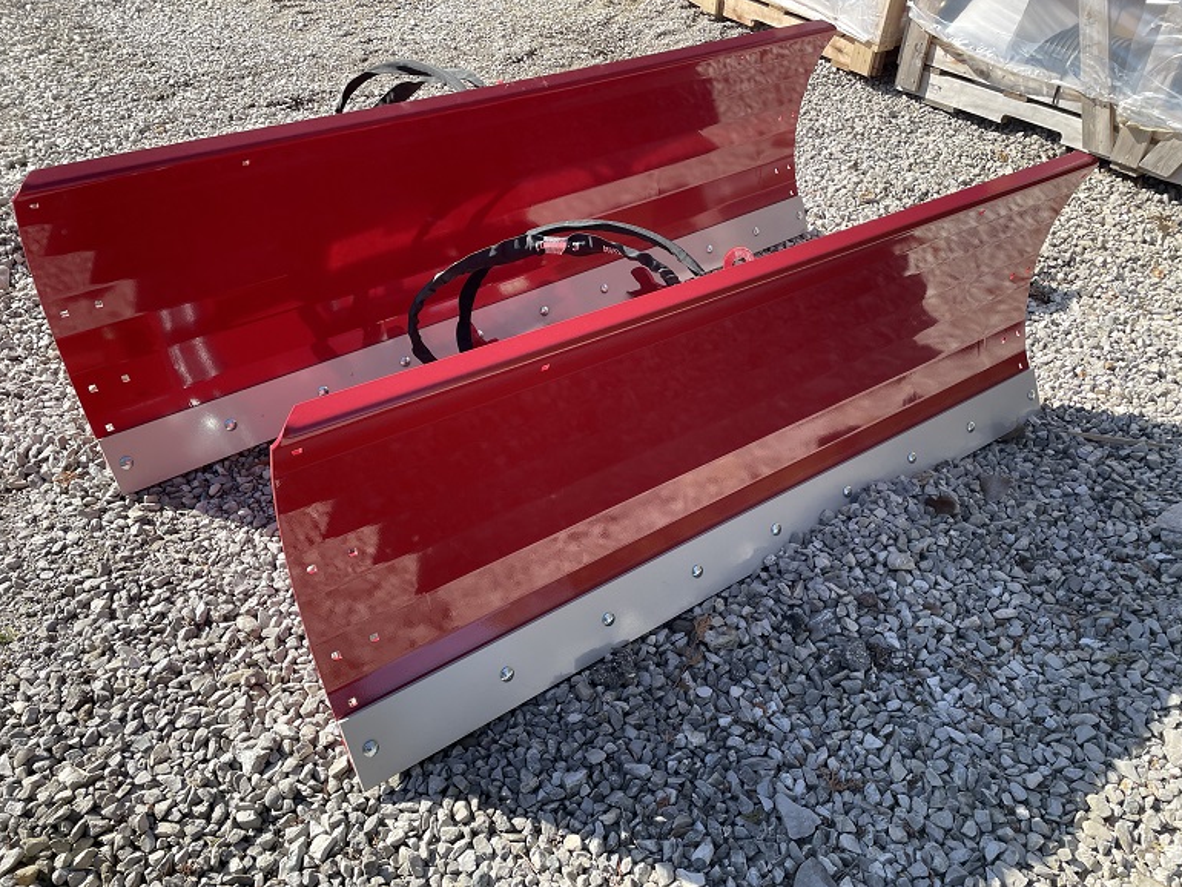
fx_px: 922
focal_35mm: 27
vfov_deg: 51.4
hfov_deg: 65.3
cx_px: 608
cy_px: 454
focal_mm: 4.2
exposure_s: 1/955
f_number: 1.6
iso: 32
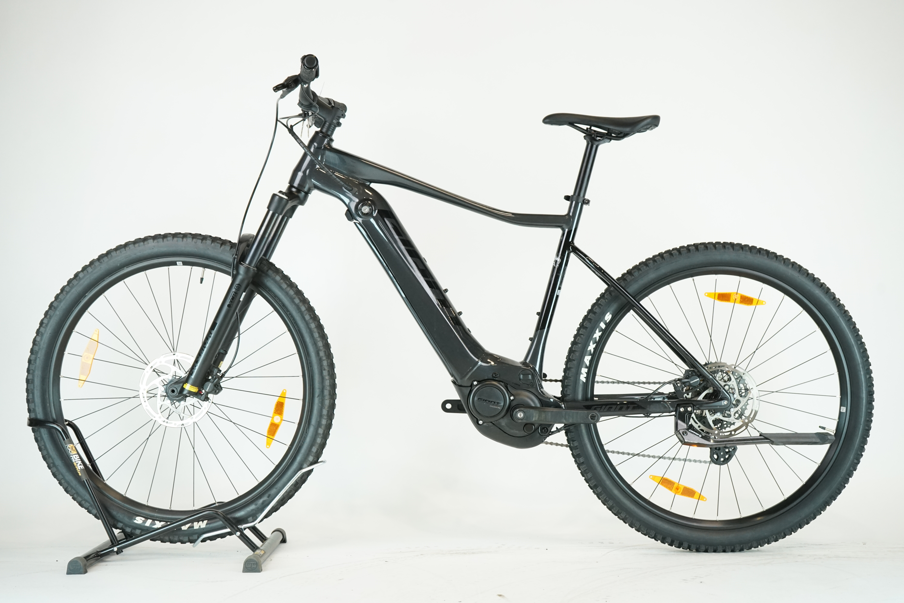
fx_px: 1180
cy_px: 302
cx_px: 452
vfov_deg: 28.6
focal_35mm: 47
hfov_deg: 41.9
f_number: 6.3
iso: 2000
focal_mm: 47
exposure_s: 1/200
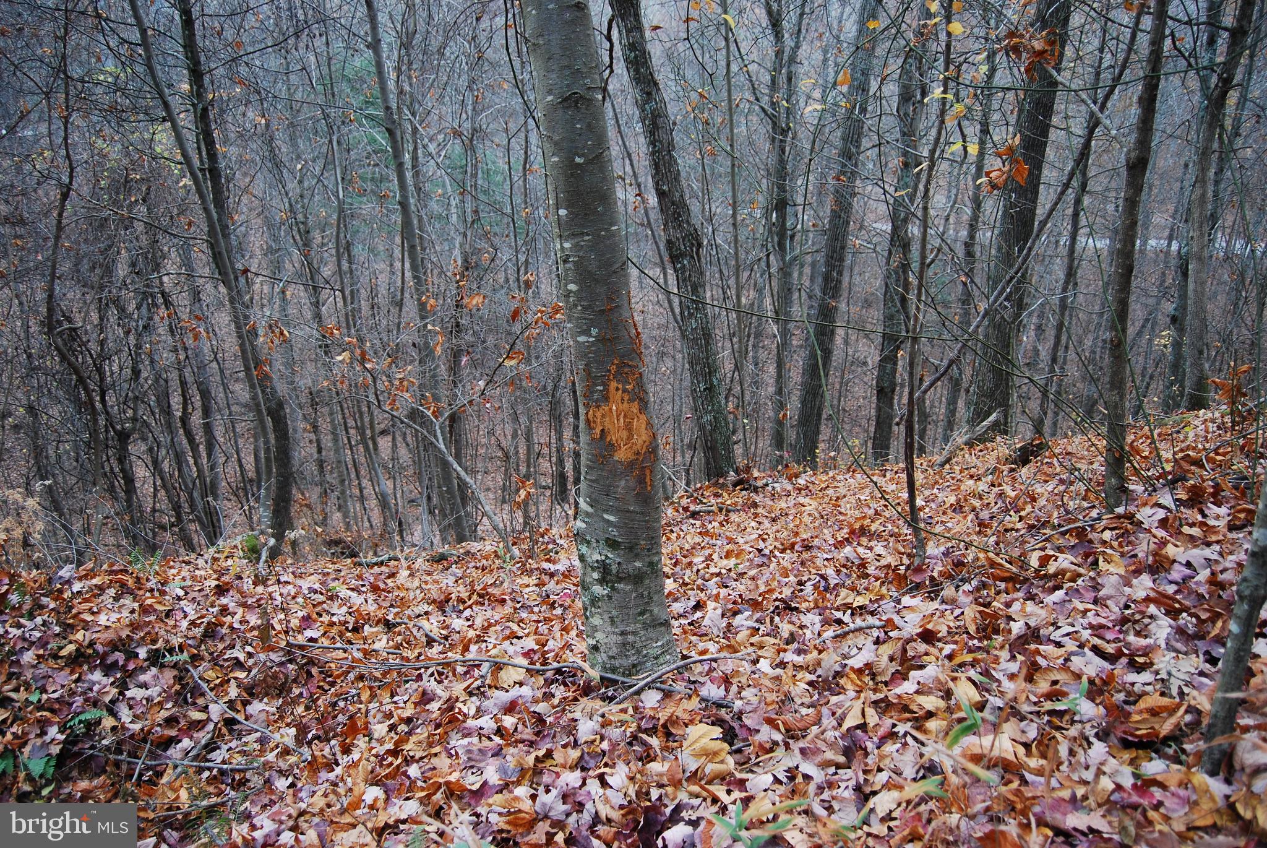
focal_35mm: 27
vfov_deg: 48.0
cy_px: 424
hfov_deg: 67.3
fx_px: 951
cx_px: 634
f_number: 3.5
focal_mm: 18
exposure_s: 1/60
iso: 220
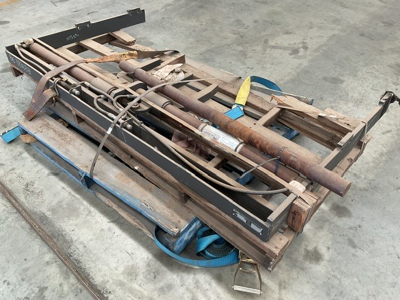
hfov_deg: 61.7
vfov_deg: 48.2
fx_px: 335
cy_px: 150
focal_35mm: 29
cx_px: 200
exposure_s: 1/60
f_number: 1.8
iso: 50
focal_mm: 3
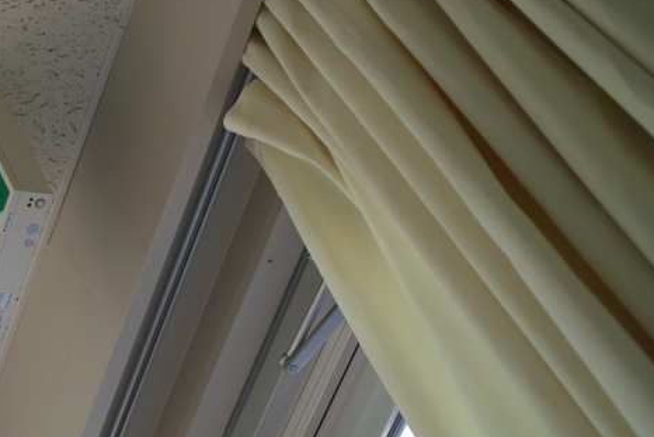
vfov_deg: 15.2
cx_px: -49
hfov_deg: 21.5
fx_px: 1635
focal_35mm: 90
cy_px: 233
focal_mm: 24.2
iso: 100
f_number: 2.8
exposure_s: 1/100
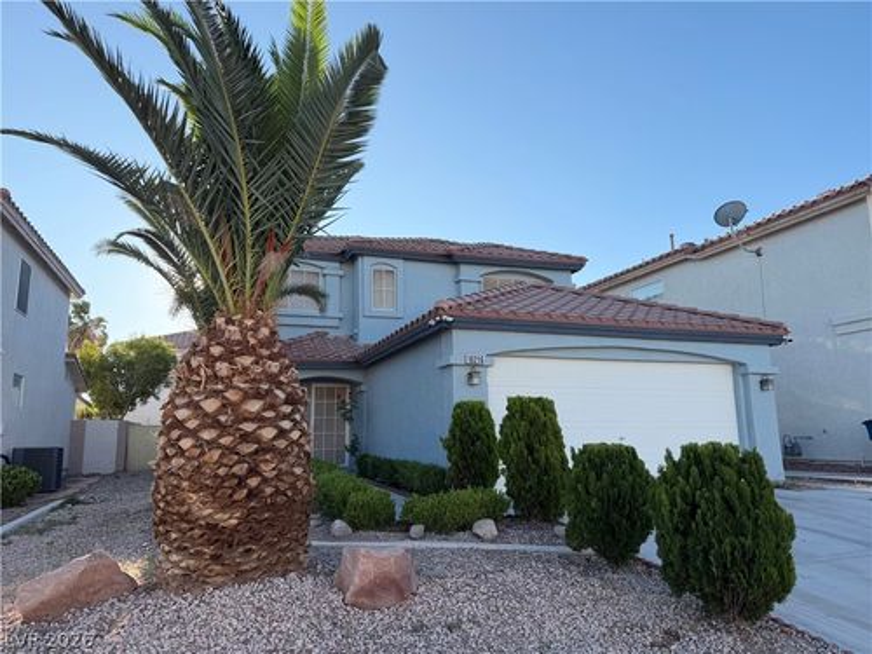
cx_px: 436
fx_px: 605
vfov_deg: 56.8
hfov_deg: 71.6
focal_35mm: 24
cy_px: 327
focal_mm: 6.76
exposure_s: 1/2445
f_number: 1.78
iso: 80
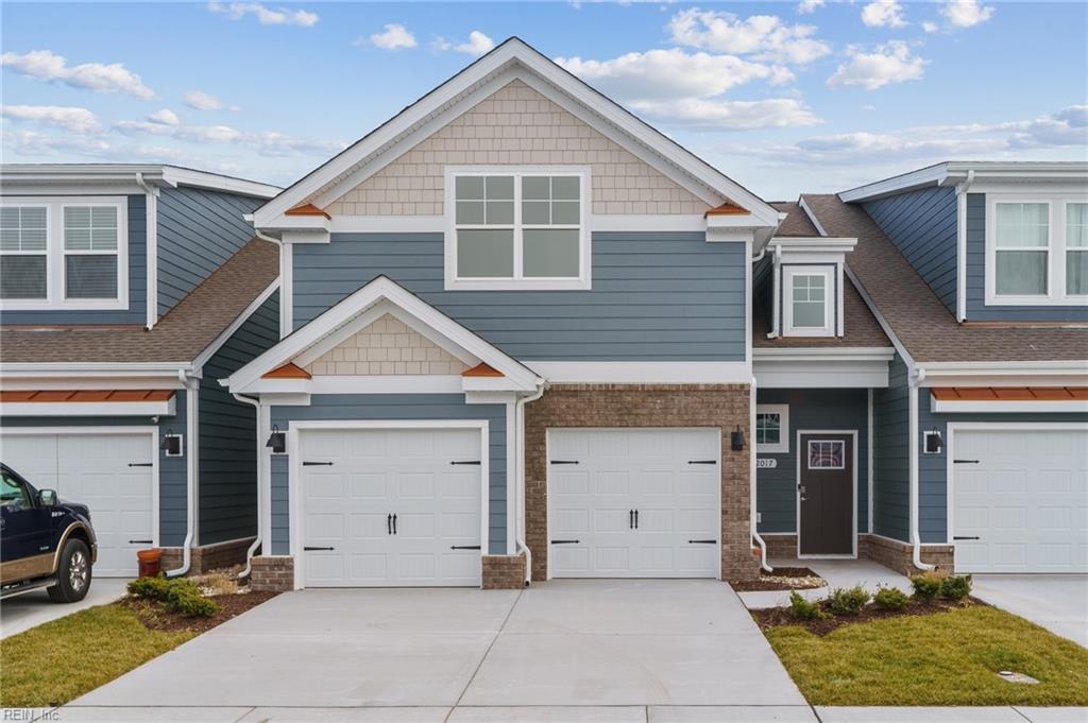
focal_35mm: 35
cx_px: 544
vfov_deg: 37.8
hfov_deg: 54.5
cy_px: 362
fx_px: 1057
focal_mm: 35
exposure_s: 1/250
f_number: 6.3
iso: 160
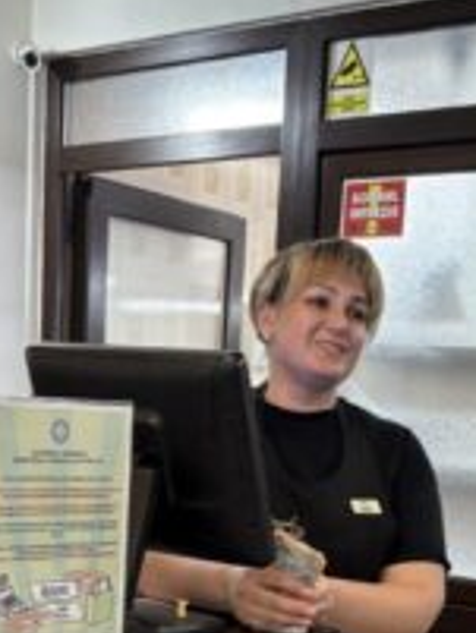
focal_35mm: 69
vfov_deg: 26.4
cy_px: 655
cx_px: 240
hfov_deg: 21.3
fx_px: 1264
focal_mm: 5.96
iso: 160
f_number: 1.6
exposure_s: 1/50
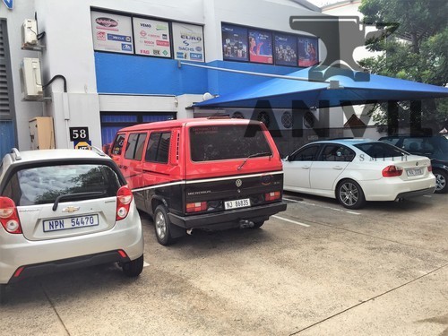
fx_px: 375
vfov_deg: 48.2
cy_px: 168
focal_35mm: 29
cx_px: 224
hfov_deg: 61.7
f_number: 2.2
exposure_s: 1/514
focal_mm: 4.15
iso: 32
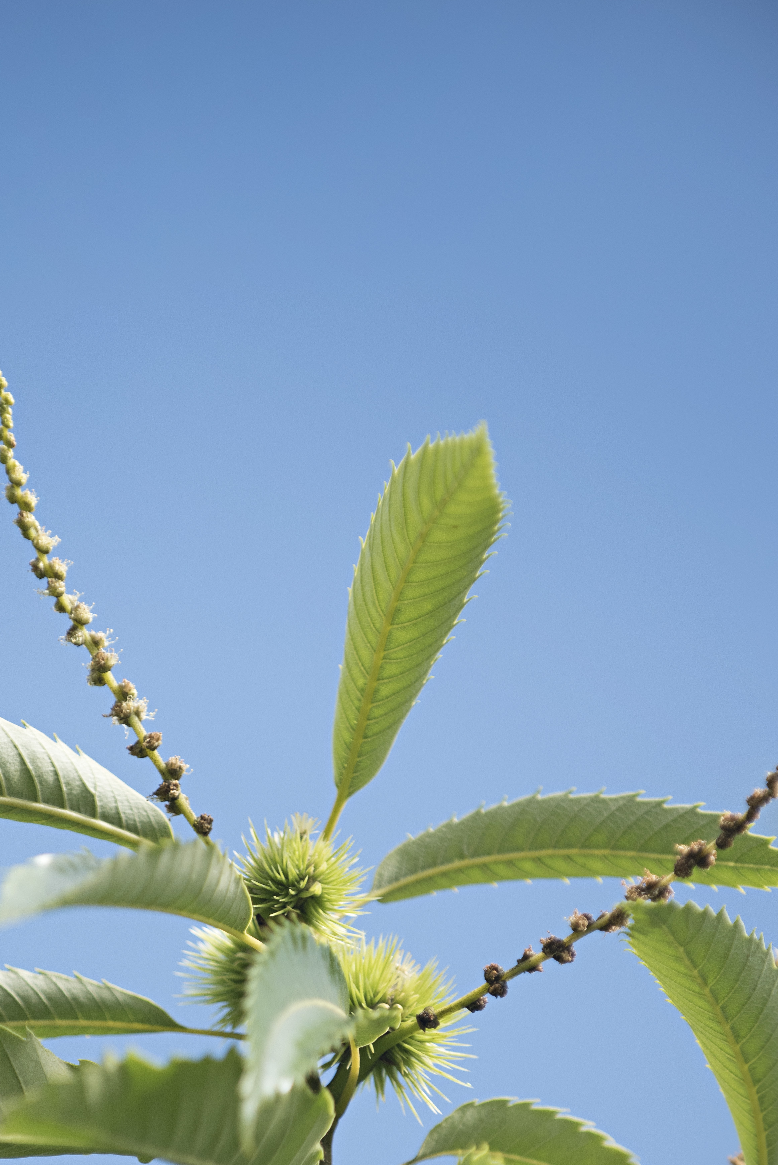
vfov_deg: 8.5
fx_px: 7805
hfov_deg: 5.7
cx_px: 209
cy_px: 966
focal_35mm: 241
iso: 400
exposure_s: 1/2000
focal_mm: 140
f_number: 4
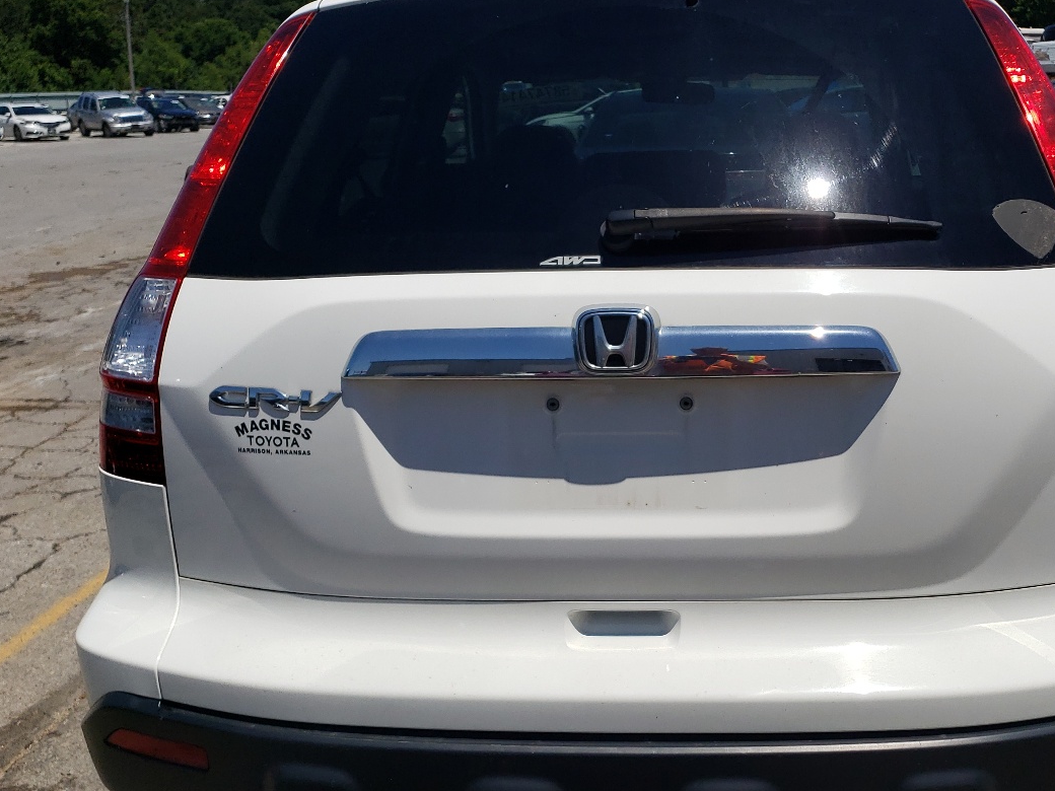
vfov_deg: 36.0
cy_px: 394
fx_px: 1219
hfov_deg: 46.5
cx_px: 645
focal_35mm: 40
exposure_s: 1/10000
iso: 51
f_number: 1.5
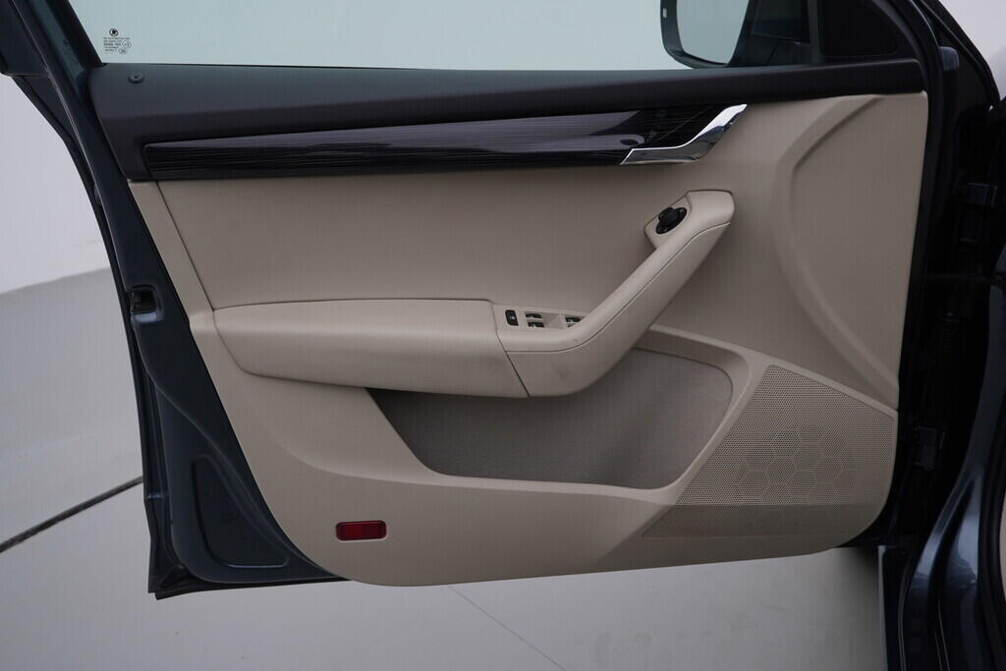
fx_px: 1006
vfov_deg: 36.9
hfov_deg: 53.1
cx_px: 503
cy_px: 336
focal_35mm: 36
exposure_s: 1/80
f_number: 4
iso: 125
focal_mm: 24
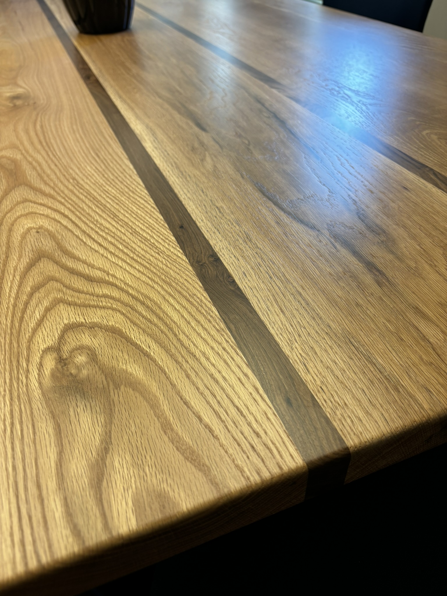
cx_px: 224
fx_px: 448
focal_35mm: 26
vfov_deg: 67.3
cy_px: 298
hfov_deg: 53.1
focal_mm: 5.96
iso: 64
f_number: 1.6
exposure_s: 1/120
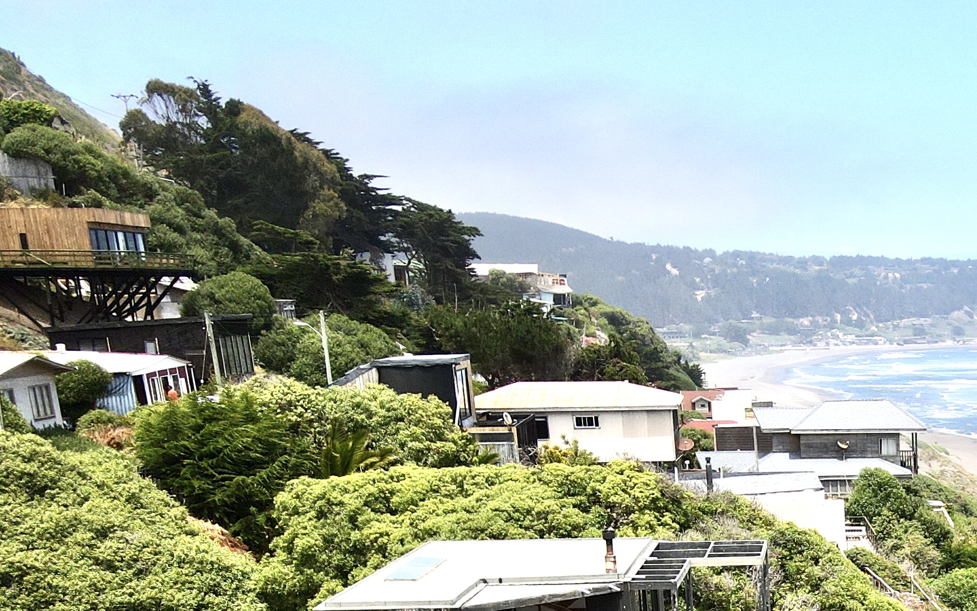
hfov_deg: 32.9
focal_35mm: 55
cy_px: 792
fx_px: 1464
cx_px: 1041
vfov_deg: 21.3
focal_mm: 4.5
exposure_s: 1/725
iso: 100
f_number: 2.8
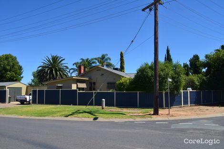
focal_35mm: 27
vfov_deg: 47.9
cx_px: 112
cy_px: 74
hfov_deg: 67.4
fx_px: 168
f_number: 11
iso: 100
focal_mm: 18
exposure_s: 1/125
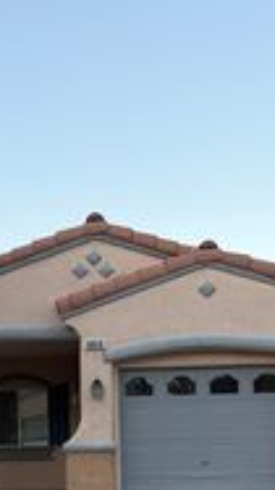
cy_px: 428
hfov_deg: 17.0
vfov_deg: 29.1
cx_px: 29
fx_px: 909
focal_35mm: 70
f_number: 1.78
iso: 80
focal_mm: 6.76
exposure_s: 1/440
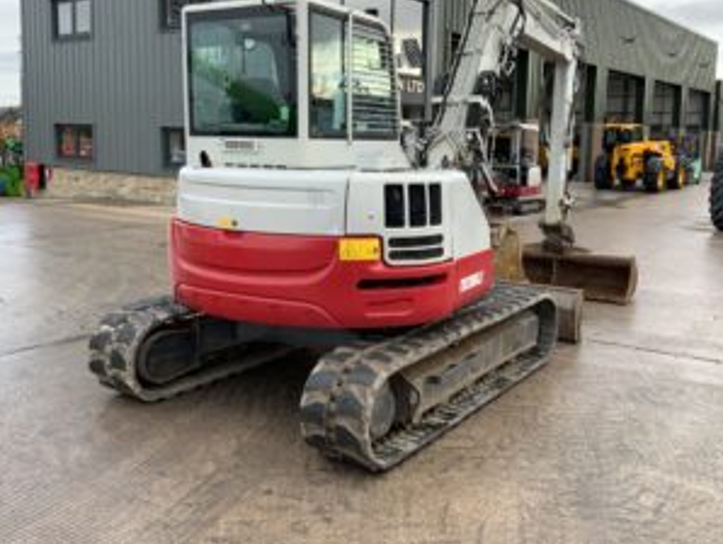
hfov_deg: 52.5
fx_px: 732
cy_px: 226
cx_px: 393
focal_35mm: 35
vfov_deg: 40.6
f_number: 1.8
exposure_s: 1/125
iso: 16
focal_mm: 3
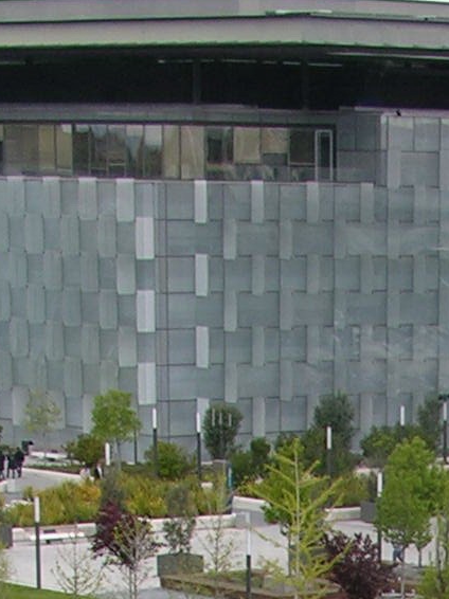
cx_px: 850
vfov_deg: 8.8
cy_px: 1496
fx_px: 3496
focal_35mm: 202
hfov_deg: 7.1
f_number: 4.5
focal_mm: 8.9
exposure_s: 1/112
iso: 50
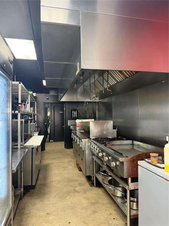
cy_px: 113
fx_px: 156
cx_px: 84
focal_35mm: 24
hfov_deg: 56.8
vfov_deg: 71.6
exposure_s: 1/60
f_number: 1.78
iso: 320
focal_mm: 6.76
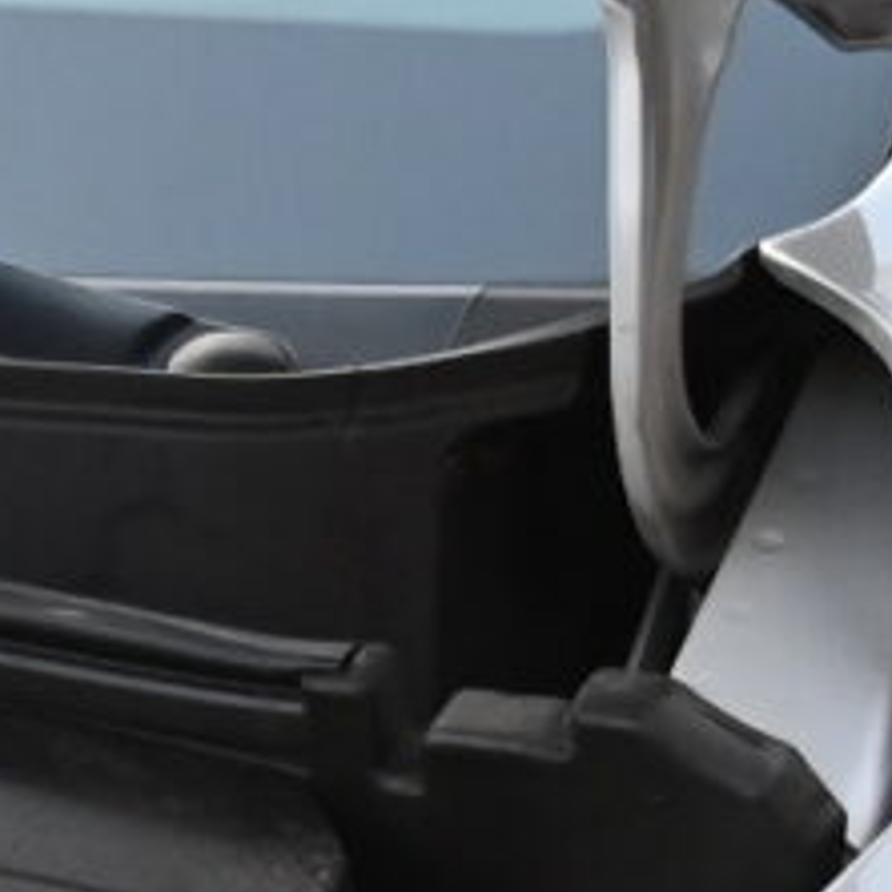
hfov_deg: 5.8
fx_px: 8571
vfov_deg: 5.9
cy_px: 1139
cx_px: -1145
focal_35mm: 294
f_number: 4
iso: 900
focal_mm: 30
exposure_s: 1/125
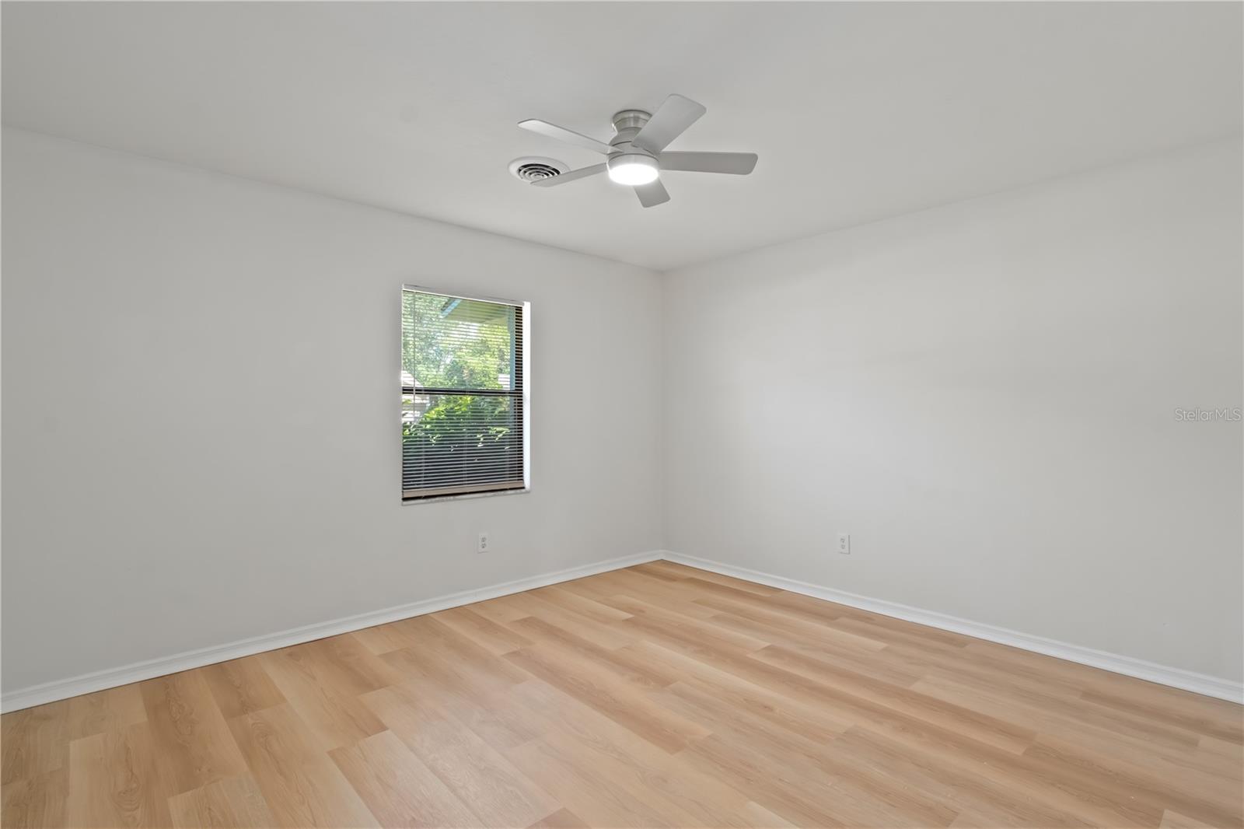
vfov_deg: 72.0
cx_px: 622
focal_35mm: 16
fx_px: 570
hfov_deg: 95.0
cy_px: 414
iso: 250
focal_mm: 11
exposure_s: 1/4
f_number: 9
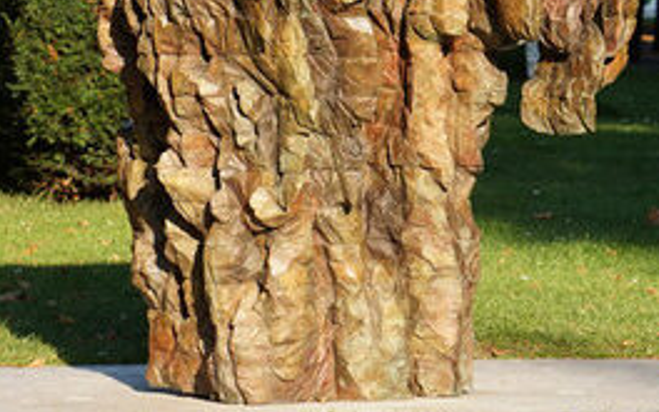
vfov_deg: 7.2
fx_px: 3283
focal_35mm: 183
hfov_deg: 11.5
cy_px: -1
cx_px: 330
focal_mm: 79
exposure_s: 1/200
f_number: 6.3
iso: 100
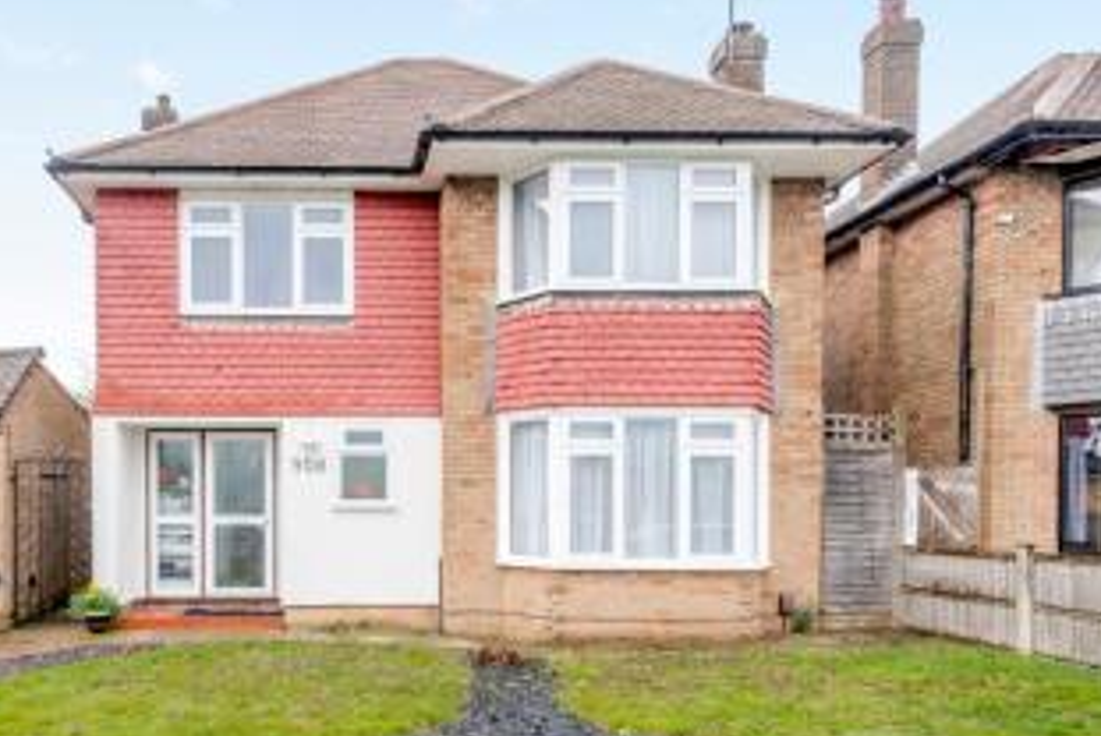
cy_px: 320
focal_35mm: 29
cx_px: 373
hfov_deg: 62.2
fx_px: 888
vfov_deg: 45.0
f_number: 7.1
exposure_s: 1/50
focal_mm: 19
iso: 200
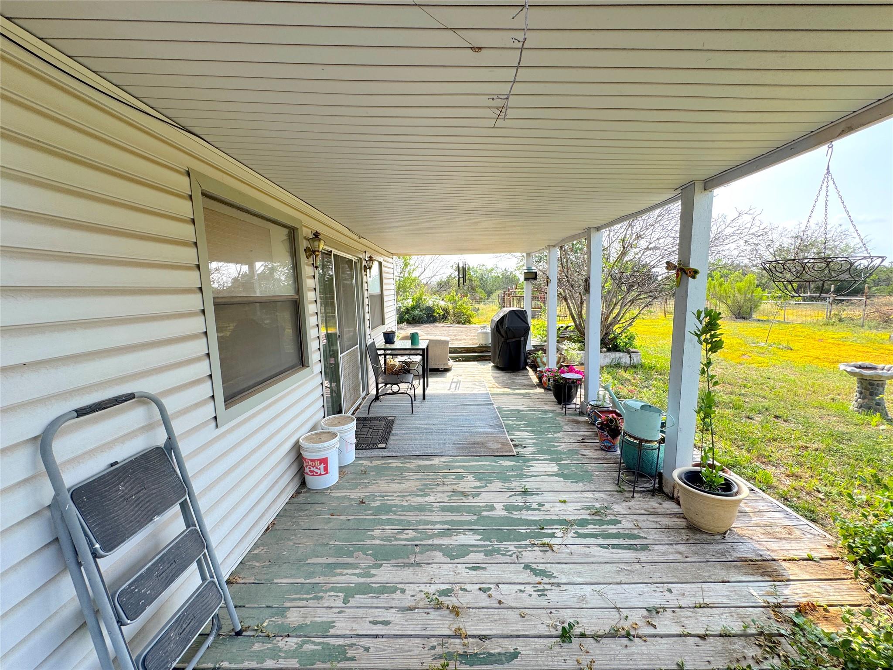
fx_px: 361
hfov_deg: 102.1
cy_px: 335
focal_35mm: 14
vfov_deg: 85.7
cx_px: 446
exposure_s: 1/451
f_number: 2.2
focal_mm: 2.22
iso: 40
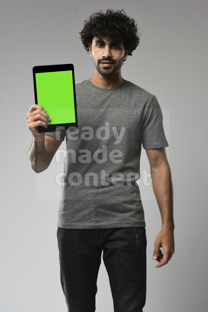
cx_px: 103
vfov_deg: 38.9
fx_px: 442
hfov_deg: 26.5
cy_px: 154
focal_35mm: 51
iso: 400
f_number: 6.3
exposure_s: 1/125
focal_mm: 50
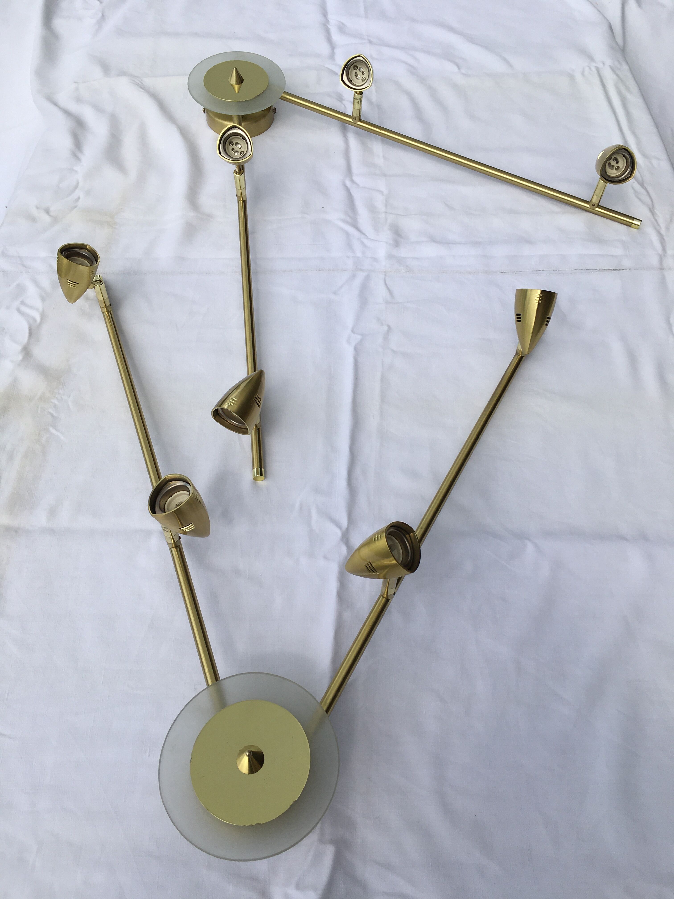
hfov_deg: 48.2
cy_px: 450
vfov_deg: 61.7
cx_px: 337
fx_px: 753
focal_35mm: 29
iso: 25
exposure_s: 1/2404
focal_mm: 4.15
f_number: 2.2
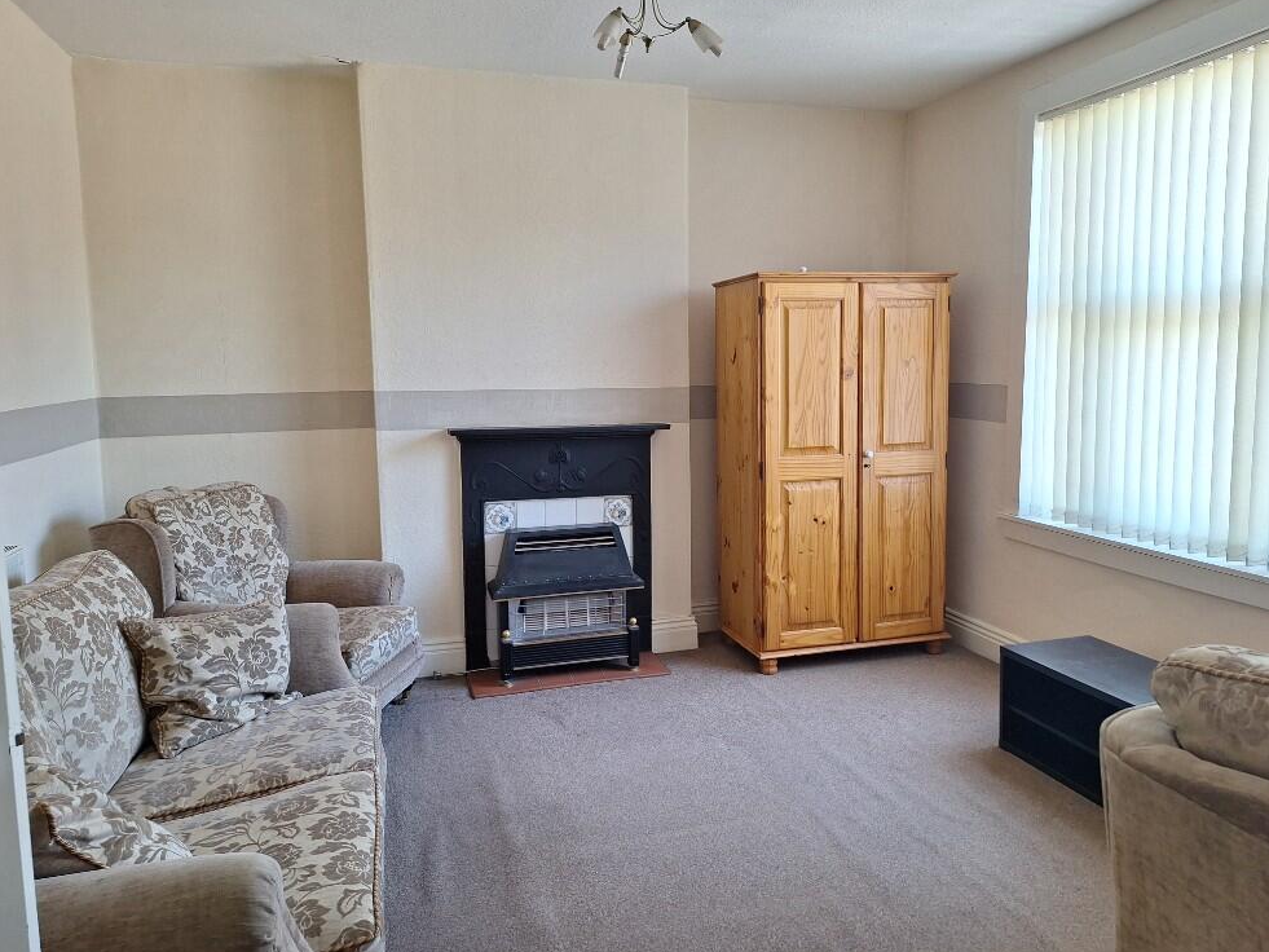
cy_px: 462
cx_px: 639
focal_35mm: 24
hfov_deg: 71.6
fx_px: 880
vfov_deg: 56.8
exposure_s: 1/100
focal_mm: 5.54
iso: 64
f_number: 1.8
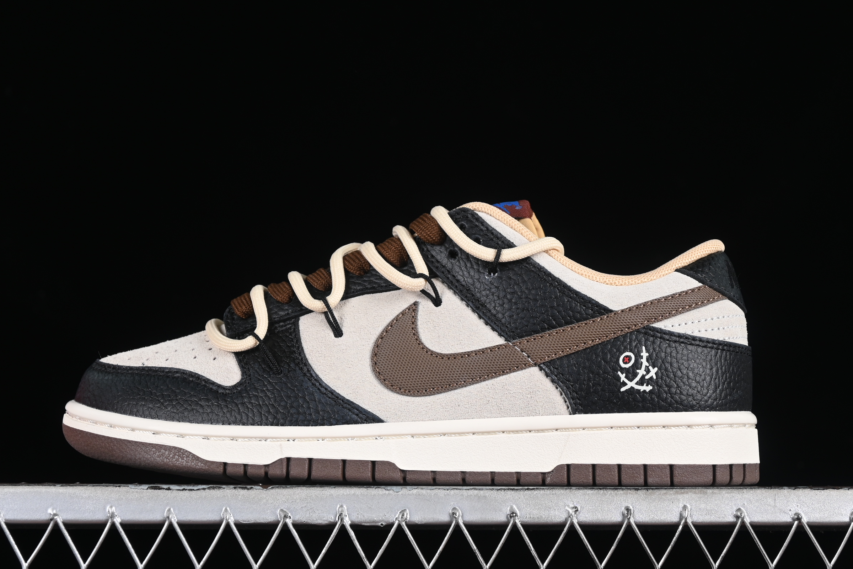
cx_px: 422
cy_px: 286
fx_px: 2061
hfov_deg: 23.4
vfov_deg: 15.7
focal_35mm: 87
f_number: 6.3
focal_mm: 50
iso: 160
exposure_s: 1/60
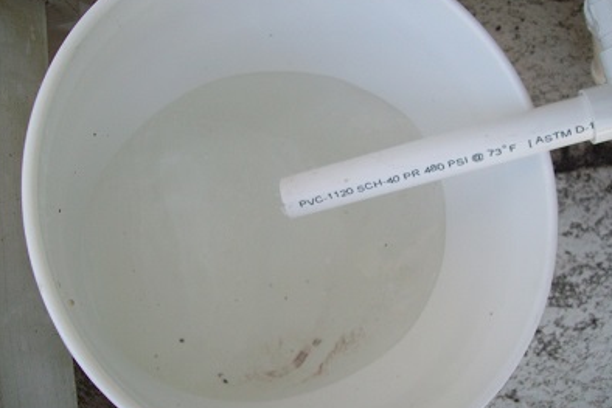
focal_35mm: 38
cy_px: 211
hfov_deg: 50.7
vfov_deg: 35.1
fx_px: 646
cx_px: 309
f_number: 2.7
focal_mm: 6
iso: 80
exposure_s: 1/83.2
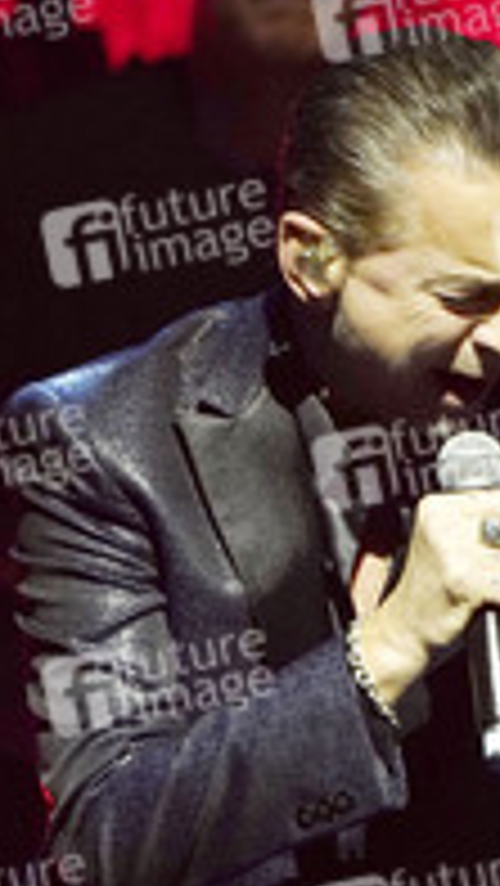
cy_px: 571
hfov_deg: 0.8
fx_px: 33779
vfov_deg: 1.5
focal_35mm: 1435
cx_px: 489
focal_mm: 600
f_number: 6.3
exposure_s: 1/320
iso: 4000
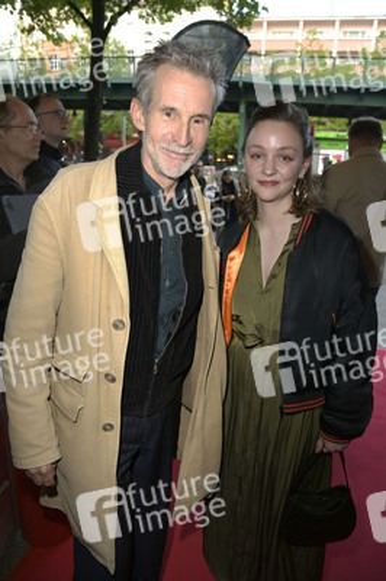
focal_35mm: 24
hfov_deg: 53.1
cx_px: 193
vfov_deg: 73.8
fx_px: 387
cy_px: 290
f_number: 5
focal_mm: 24
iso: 400
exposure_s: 1/200
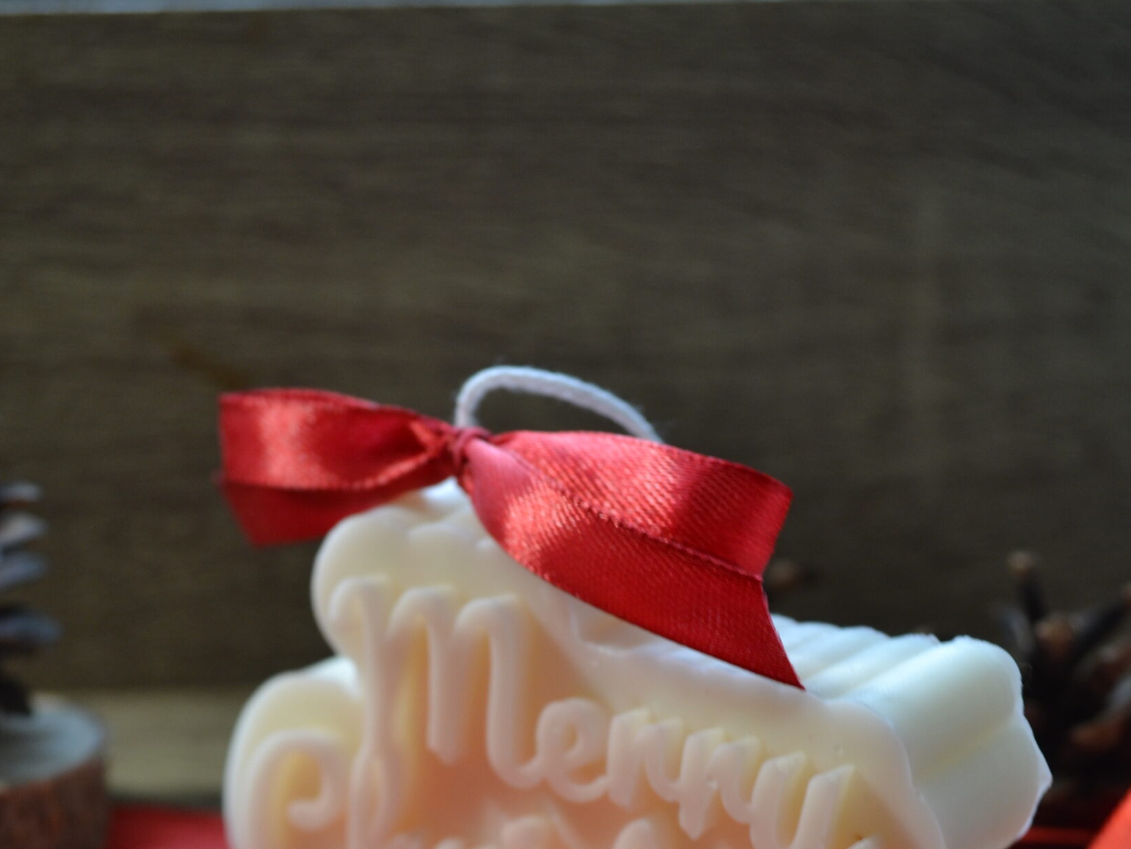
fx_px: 1764
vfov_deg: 25.7
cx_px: 582
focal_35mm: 54
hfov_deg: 35.5
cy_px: 853
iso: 400
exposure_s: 1/30
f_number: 4
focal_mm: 24
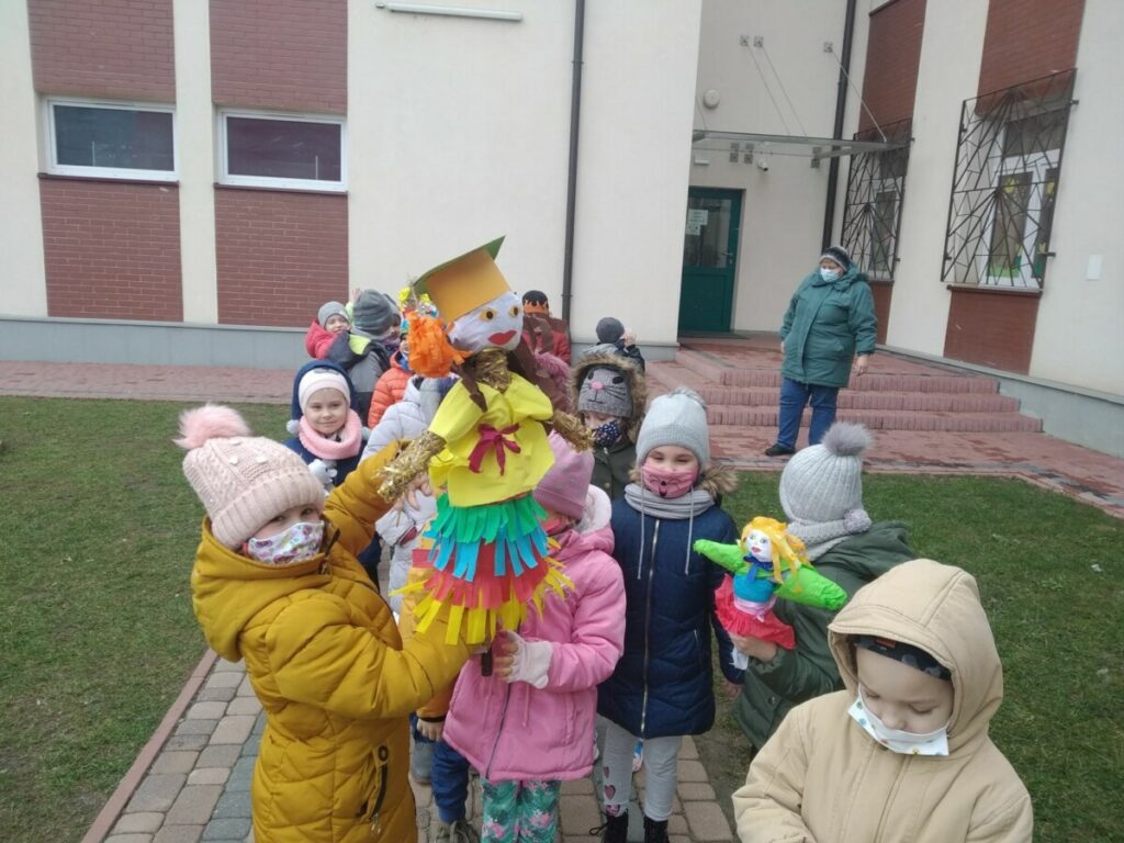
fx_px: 844
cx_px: 562
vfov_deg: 53.1
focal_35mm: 26
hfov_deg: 67.3
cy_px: 422
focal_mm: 3.82
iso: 100
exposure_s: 1/144
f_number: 2.2
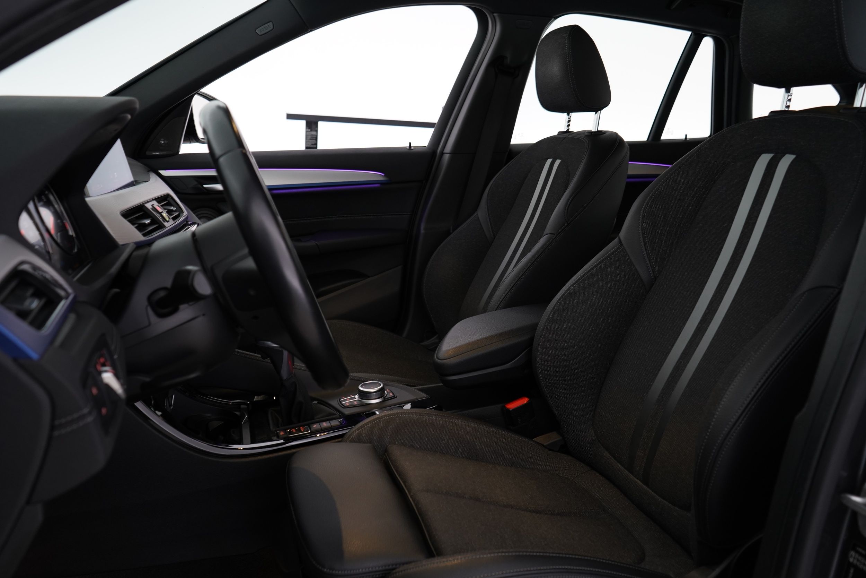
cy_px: 289
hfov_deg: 65.5
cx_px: 433
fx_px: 674
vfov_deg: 46.4
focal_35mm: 28
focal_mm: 28
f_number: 5
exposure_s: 1/10
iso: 1000
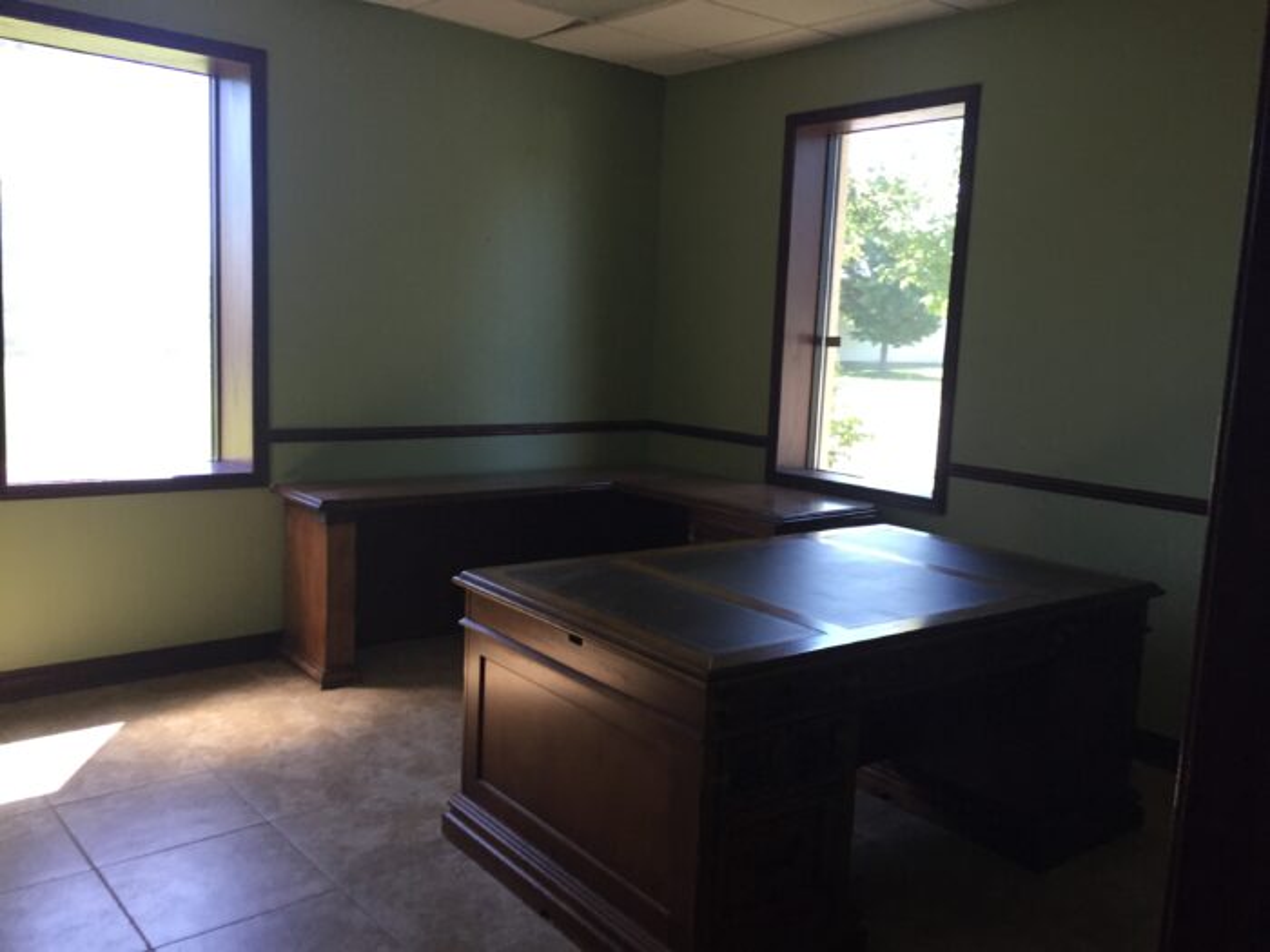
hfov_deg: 61.7
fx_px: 1064
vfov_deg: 48.2
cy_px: 476
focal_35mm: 29
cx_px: 635
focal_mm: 4.15
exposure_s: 1/30
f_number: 2.2
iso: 125
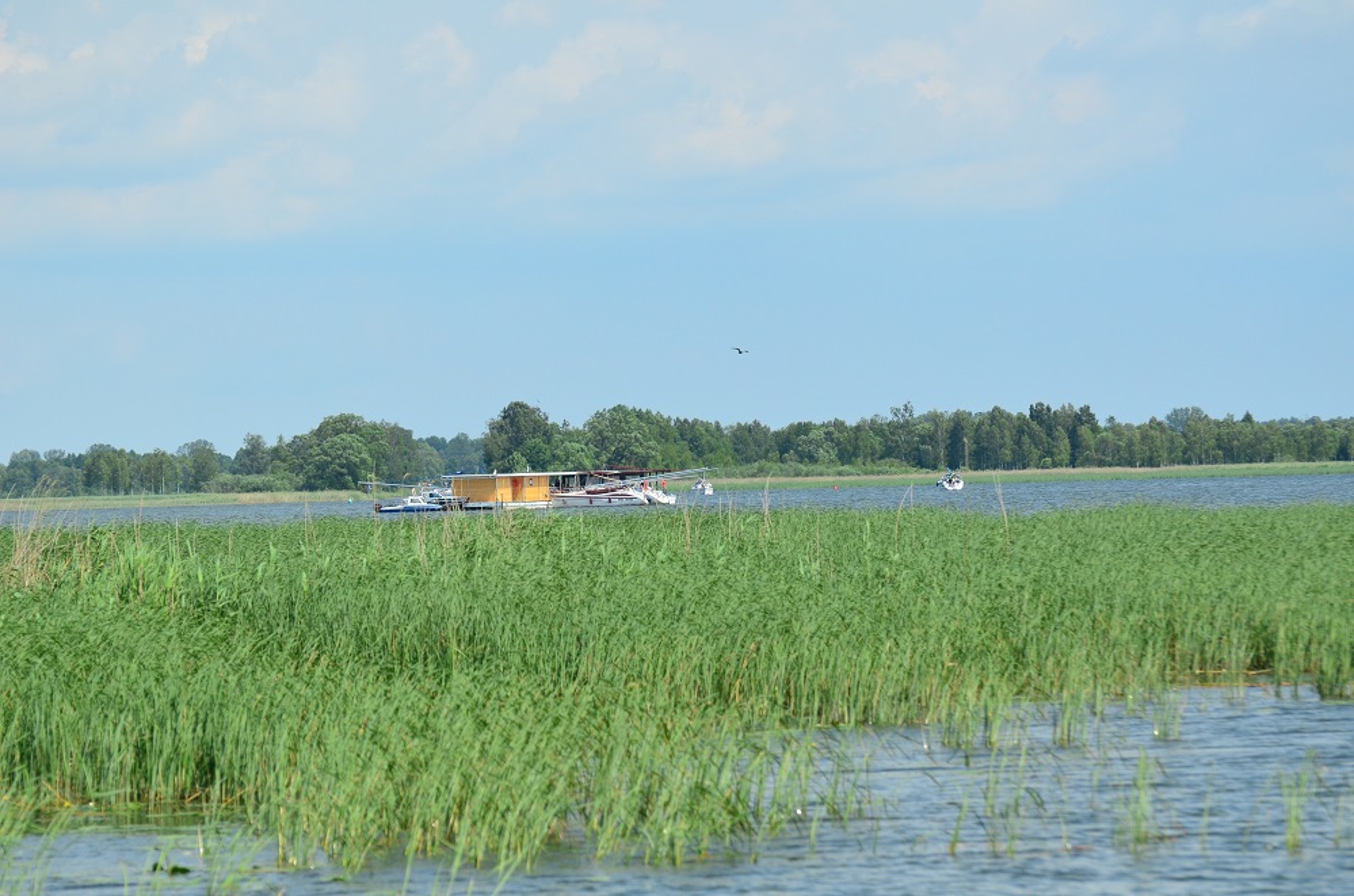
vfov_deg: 8.1
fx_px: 6304
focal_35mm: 168
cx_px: 677
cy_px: 448
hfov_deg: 12.3
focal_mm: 112
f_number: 5
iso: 640
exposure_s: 1/5000
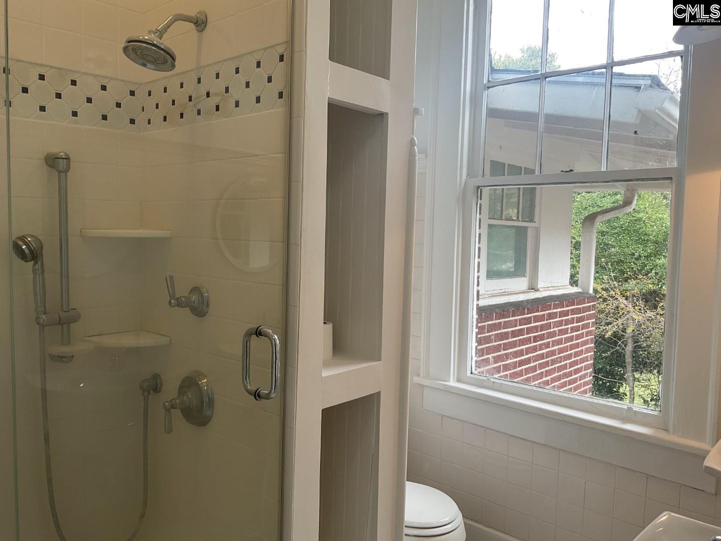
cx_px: 360
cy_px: 270
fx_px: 604
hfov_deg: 61.7
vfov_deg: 48.2
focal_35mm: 29
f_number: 1.8
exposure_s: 1/120
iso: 32
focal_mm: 3
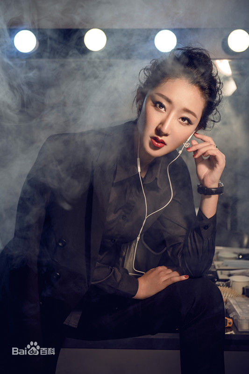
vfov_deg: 28.8
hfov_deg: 19.4
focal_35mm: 70
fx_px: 727
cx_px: 124
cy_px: 187
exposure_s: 1/100
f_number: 4.5
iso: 250
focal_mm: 70
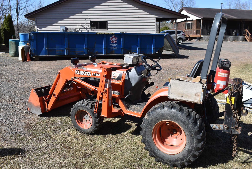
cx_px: 126
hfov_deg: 57.2
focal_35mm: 33
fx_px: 231
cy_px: 84
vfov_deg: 40.0
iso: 100
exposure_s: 1/250
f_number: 8
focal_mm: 22
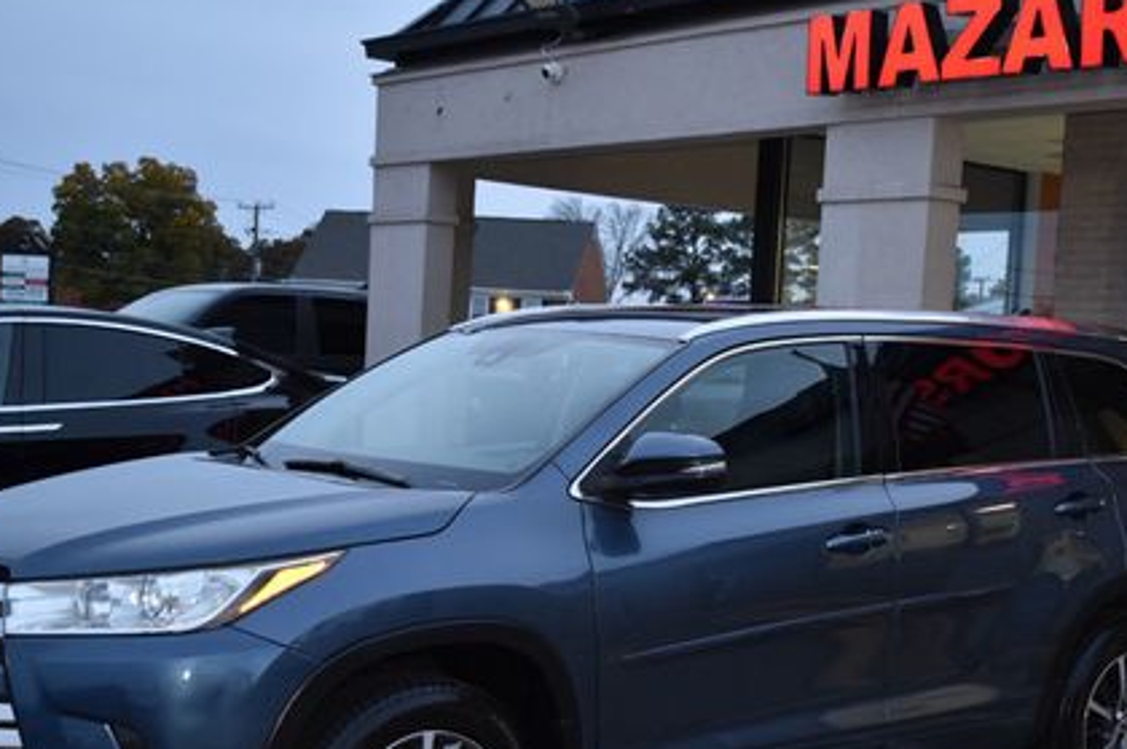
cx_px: 690
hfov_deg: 32.4
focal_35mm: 62
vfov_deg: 21.8
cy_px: 540
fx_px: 1931
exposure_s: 1/80
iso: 800
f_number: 4.5
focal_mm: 27
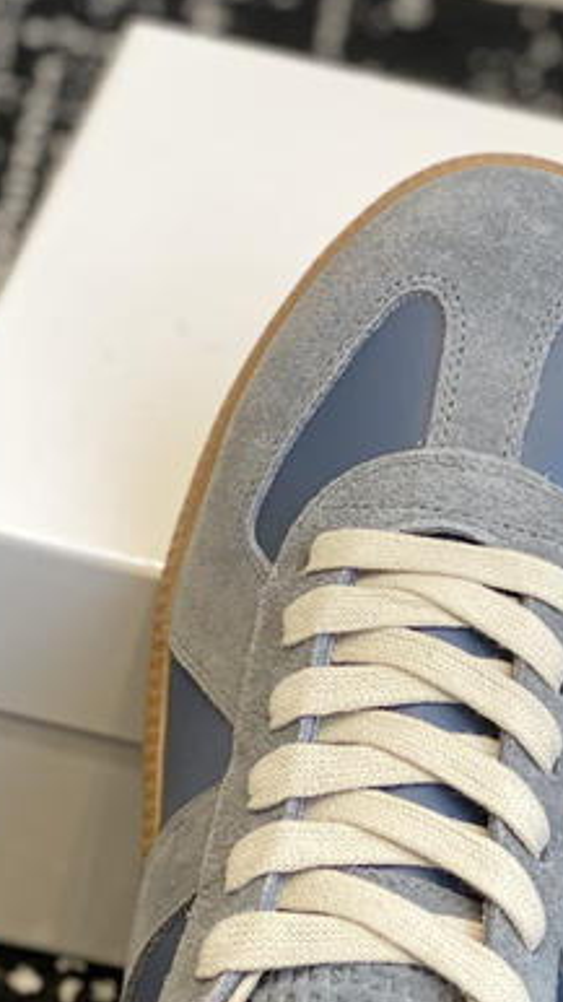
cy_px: 672
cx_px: 724
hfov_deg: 9.4
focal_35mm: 127
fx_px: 3372
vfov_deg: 16.9
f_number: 2
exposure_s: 1/122
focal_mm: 6
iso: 64
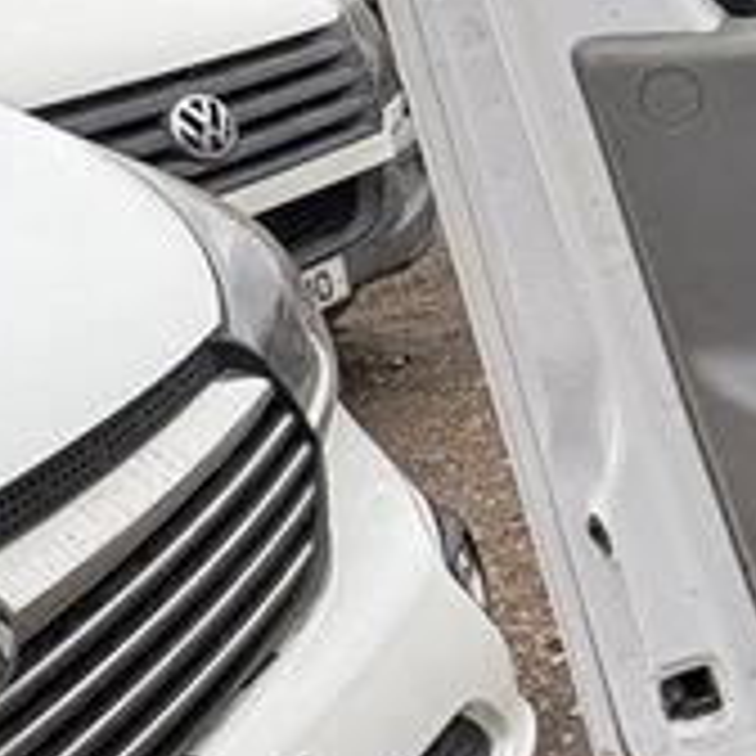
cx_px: 1310
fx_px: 1631
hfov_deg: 20.0
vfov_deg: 25.6
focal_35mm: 66
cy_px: 140
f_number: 2.2
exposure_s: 1/99
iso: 50
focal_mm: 2.22
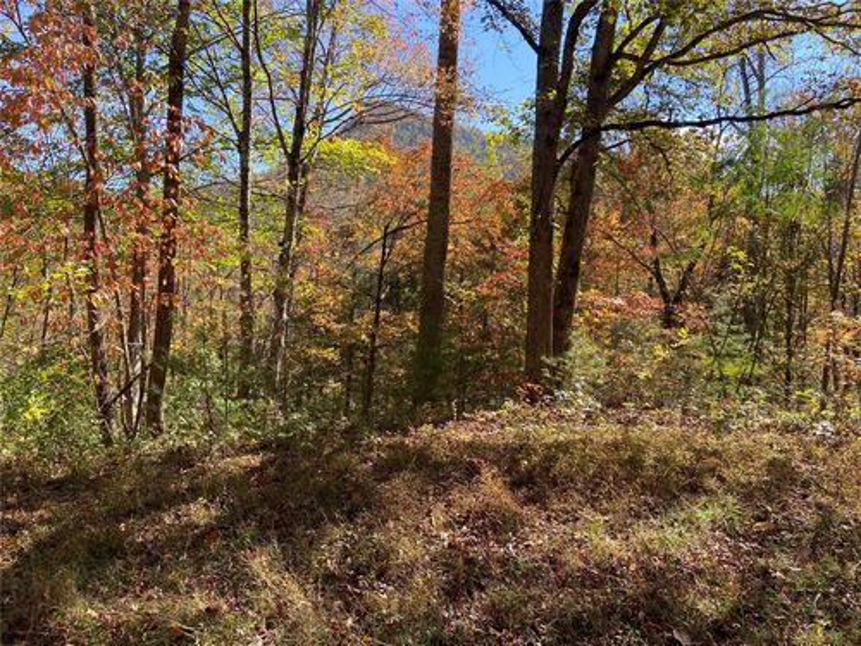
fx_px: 647
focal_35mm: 26
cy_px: 323
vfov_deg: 53.1
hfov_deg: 67.3
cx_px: 430
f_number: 1.8
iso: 32
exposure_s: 1/626
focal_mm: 4.25
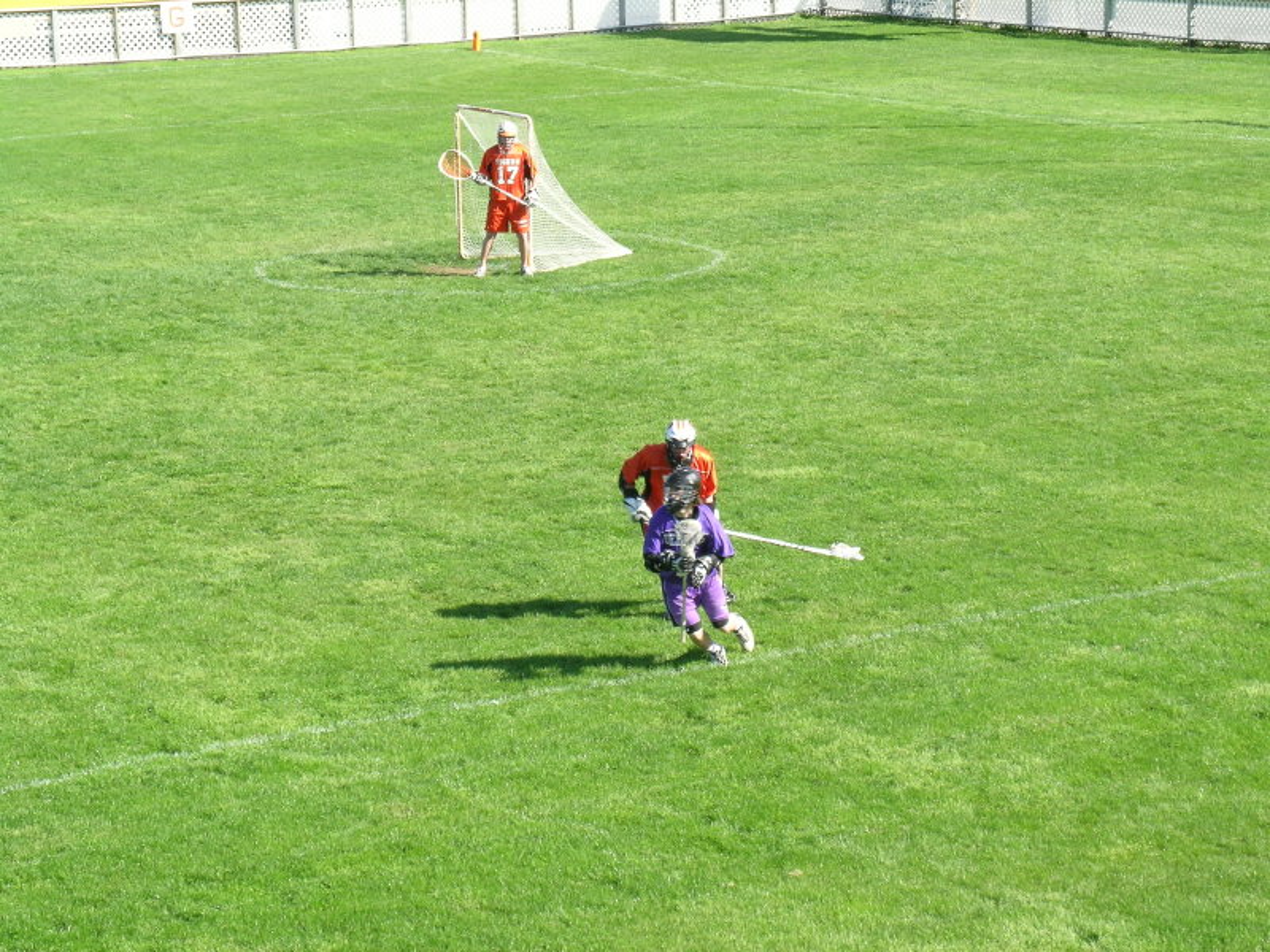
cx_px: 635
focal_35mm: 116
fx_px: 4256
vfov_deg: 12.8
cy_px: 476
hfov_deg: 17.0
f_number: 7.3
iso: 50
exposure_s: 1/88.6
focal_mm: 24
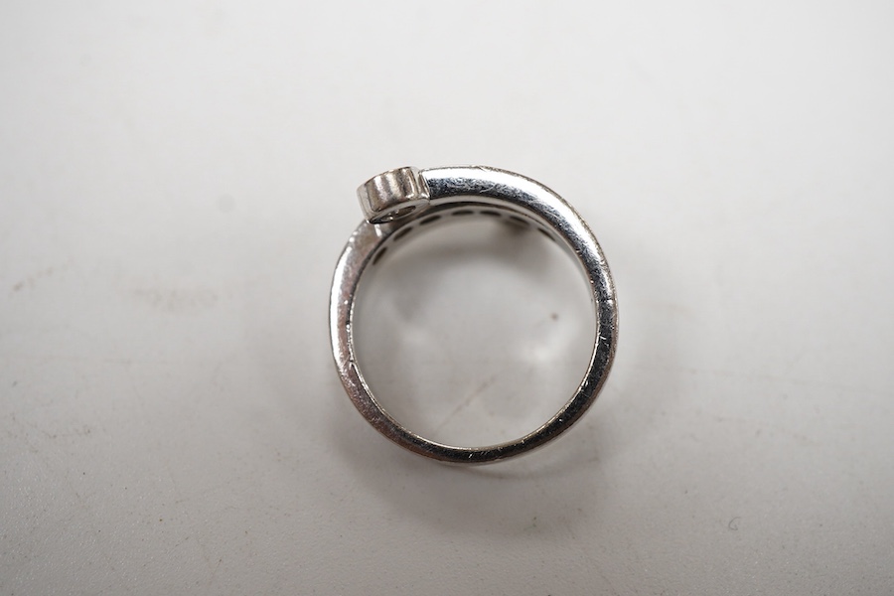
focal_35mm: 45
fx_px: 1117
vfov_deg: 29.9
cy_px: 298
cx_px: 447
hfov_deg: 43.6
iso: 1250
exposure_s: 1/125
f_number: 10
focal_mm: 30
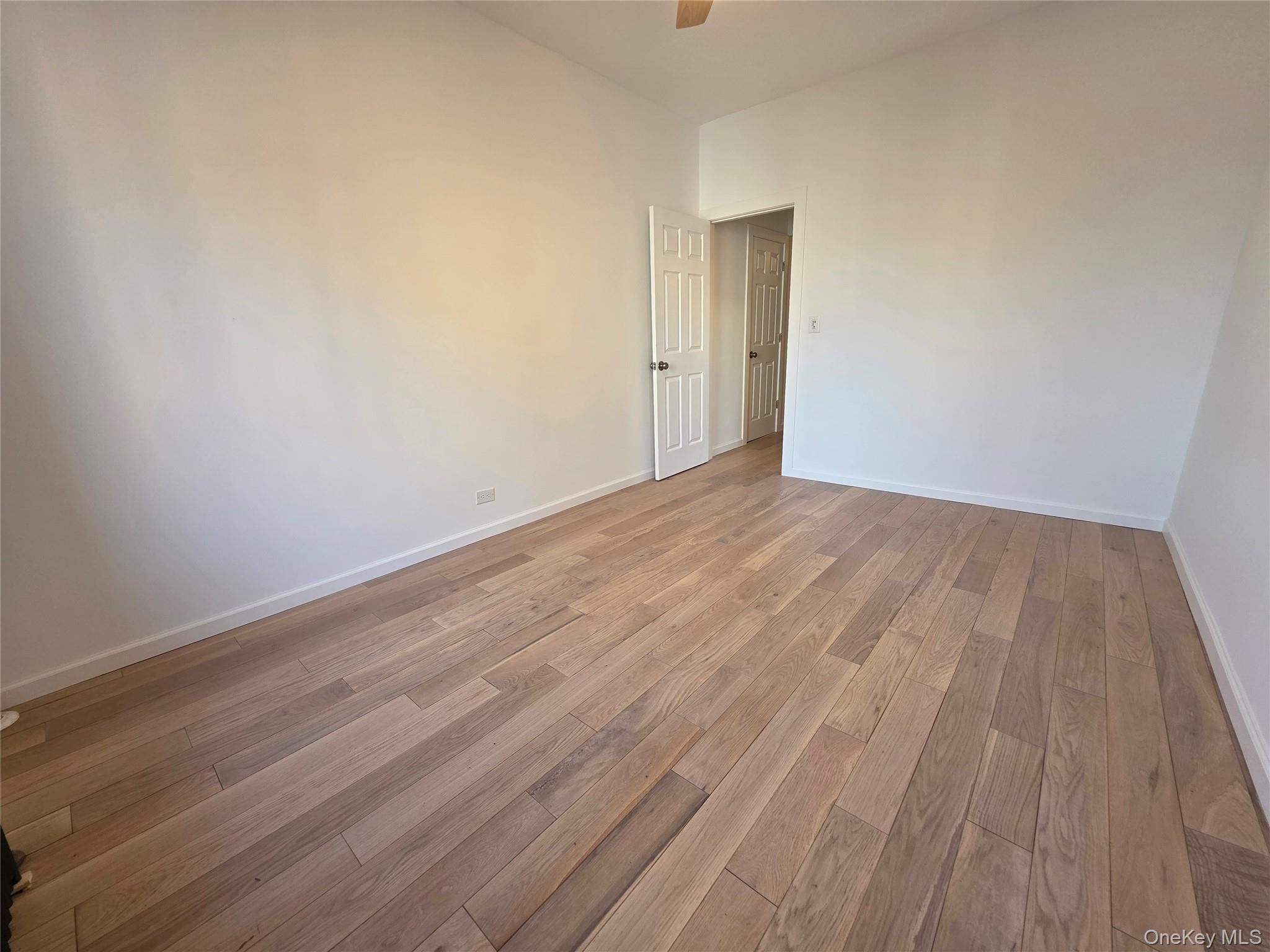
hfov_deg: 106.2
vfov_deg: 89.9
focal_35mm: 13
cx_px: 635
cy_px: 476
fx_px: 477
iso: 125
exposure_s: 1/120
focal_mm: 2.2
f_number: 1.9
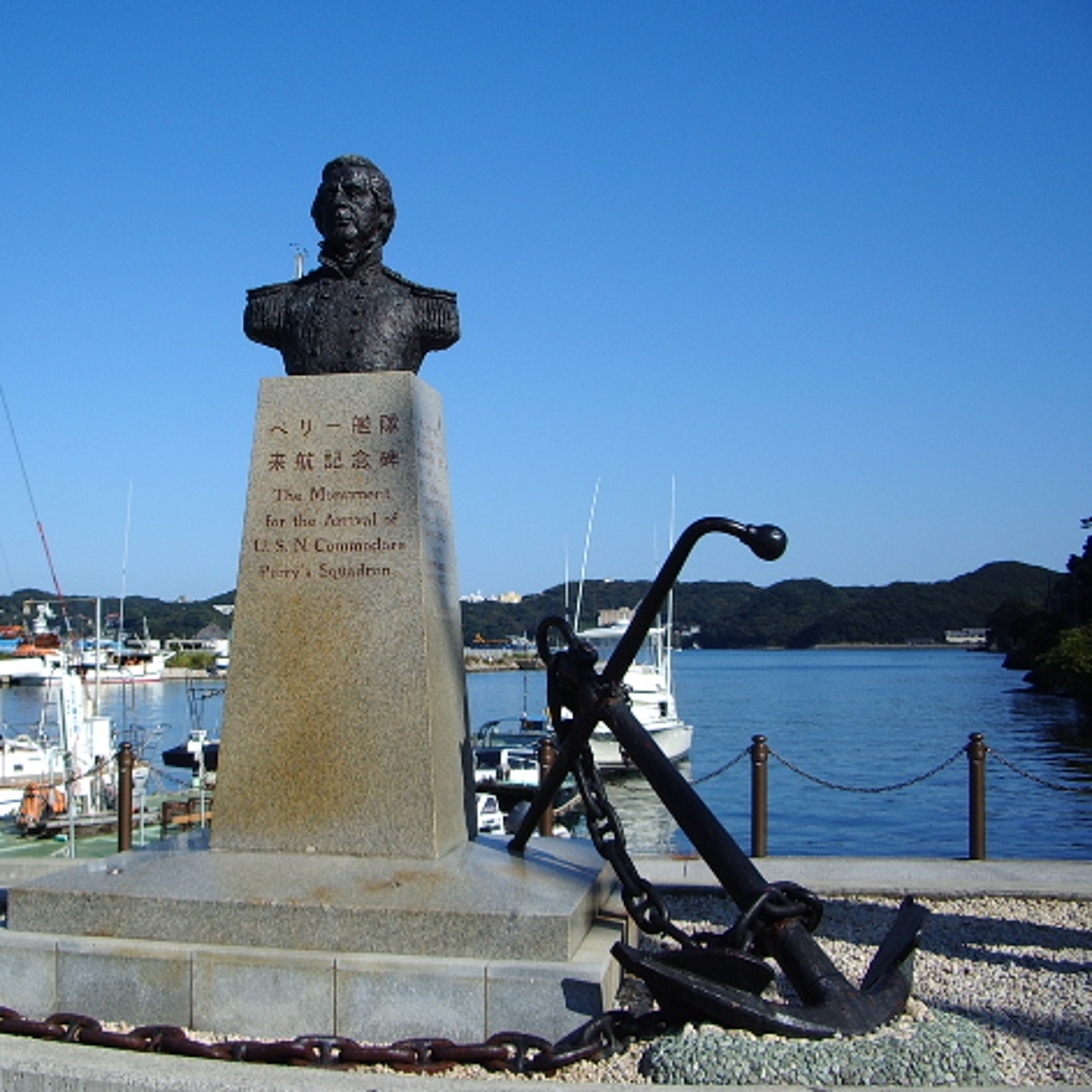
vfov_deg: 40.0
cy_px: 543
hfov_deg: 39.7
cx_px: 406
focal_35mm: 42
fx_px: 1499
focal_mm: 5.8
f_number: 4.3
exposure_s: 1/500
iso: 50
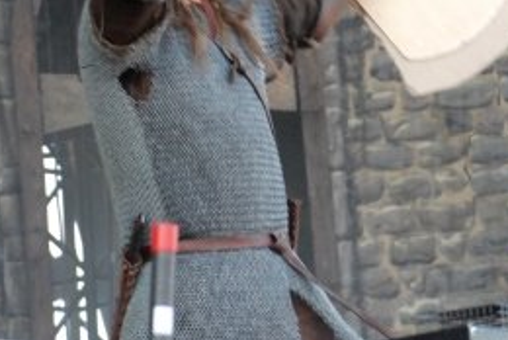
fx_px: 4725
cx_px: 260
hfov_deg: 6.2
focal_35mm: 334
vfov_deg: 4.1
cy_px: -123
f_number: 5.6
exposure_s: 1/100
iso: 800
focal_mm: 75
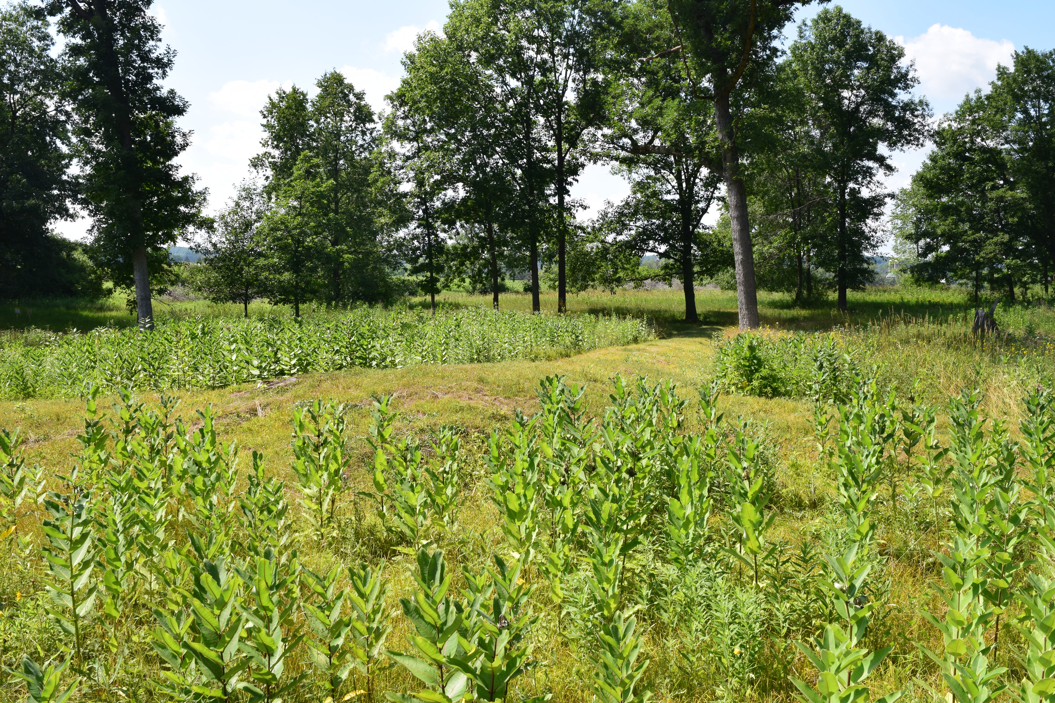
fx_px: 1099
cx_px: 528
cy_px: 352
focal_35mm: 38
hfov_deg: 51.3
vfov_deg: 35.5
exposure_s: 1/400
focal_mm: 25
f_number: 11
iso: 400
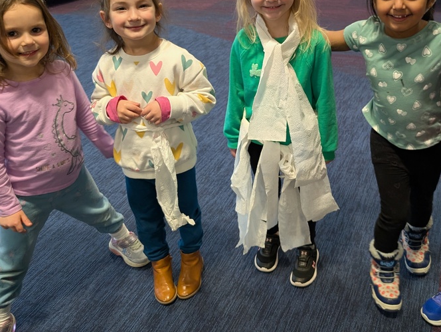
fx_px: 472
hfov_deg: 49.5
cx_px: 281
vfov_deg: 38.1
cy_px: 98
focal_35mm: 37
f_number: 1.68
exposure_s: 1/120
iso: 218
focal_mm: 6.9
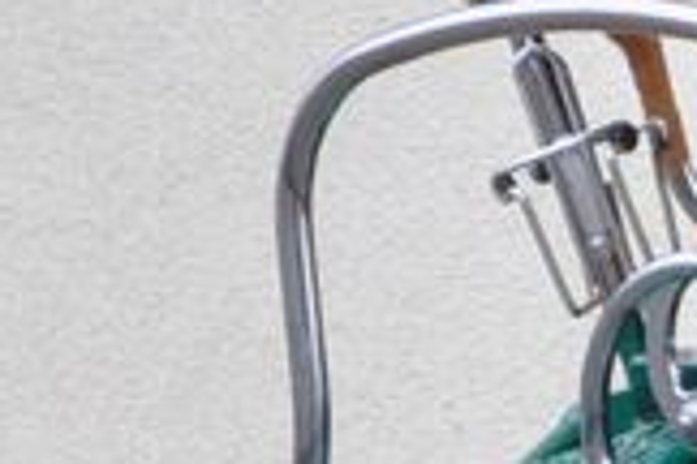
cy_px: 698
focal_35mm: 532
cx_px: 1261
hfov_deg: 3.8
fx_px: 10299
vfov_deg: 2.6
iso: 400
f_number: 5.3
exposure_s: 1/100
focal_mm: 48
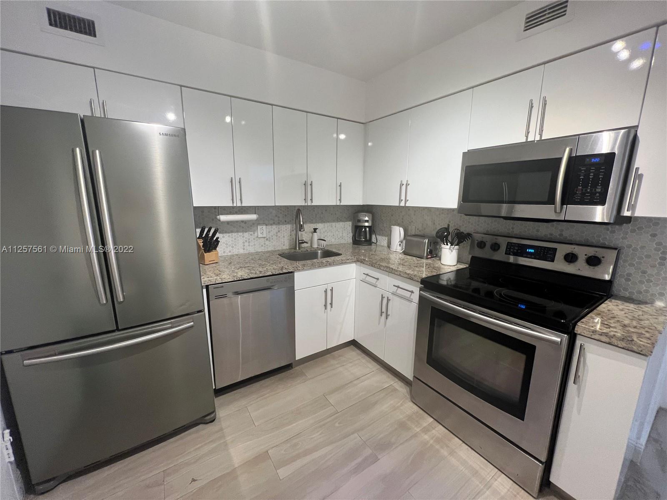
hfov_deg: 106.2
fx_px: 250
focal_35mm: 13
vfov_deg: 89.9
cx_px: 334
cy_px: 250
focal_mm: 1.57
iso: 160
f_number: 1.8
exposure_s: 1/60
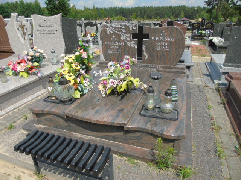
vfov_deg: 54.9
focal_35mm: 25
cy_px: 90
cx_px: 120
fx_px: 174
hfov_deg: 69.4
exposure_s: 1/1000
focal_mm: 4.4
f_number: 3.4
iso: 80
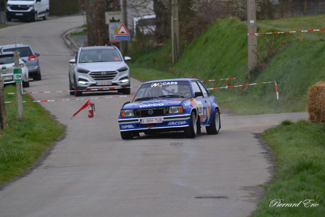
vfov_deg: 2.6
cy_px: 108
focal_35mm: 525
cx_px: 162
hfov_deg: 3.9
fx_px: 4740
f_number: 6
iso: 450
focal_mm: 350
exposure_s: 1/500
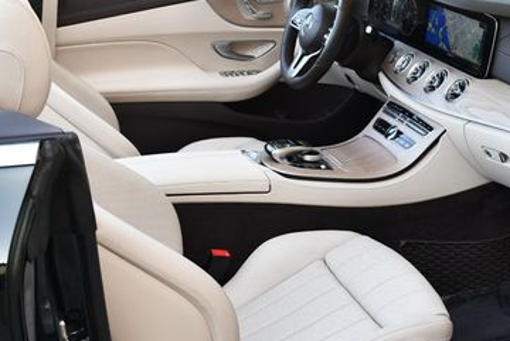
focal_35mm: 64
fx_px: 908
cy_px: 190
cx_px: 293
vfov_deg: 21.3
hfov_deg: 31.3
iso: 400
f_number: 4
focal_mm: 18
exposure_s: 1/250
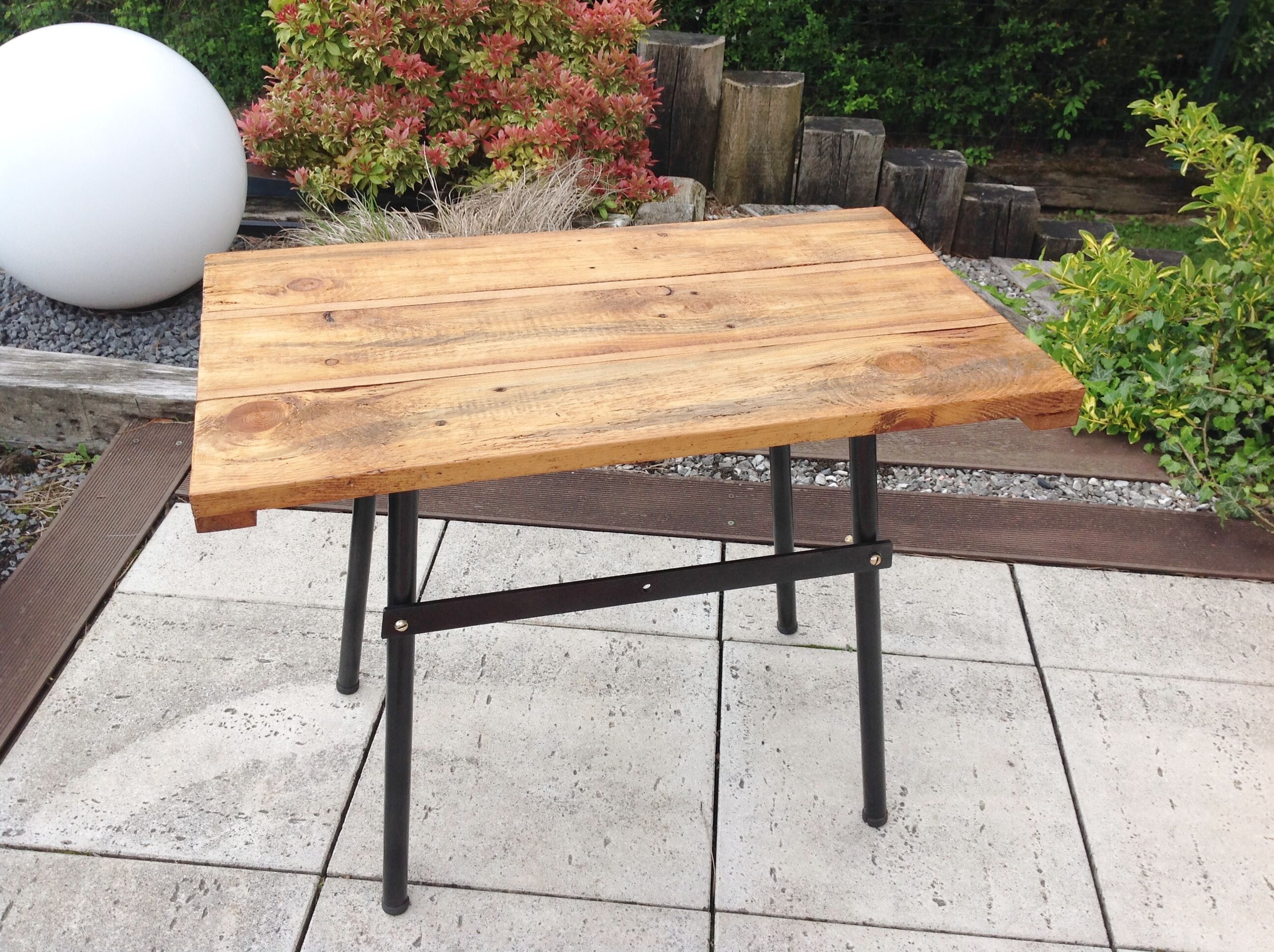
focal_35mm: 35
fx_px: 1286
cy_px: 476
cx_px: 637
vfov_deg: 40.6
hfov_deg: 52.7
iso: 50
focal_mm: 4.28
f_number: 2.4
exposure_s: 1/174
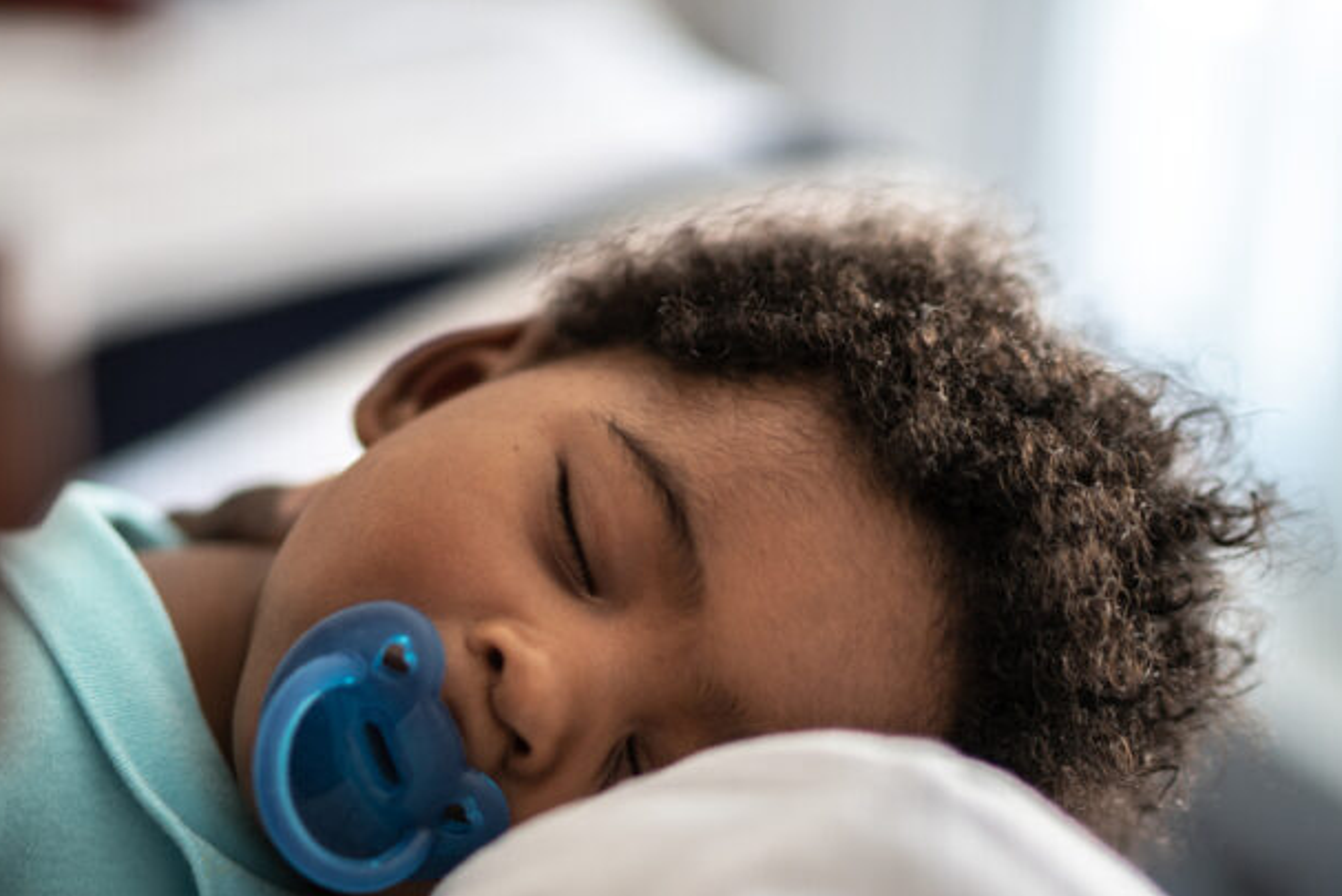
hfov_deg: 33.5
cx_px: 413
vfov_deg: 23.0
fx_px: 2200
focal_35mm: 59
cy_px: 554
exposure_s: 1/500
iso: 250
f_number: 1.4
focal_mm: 35
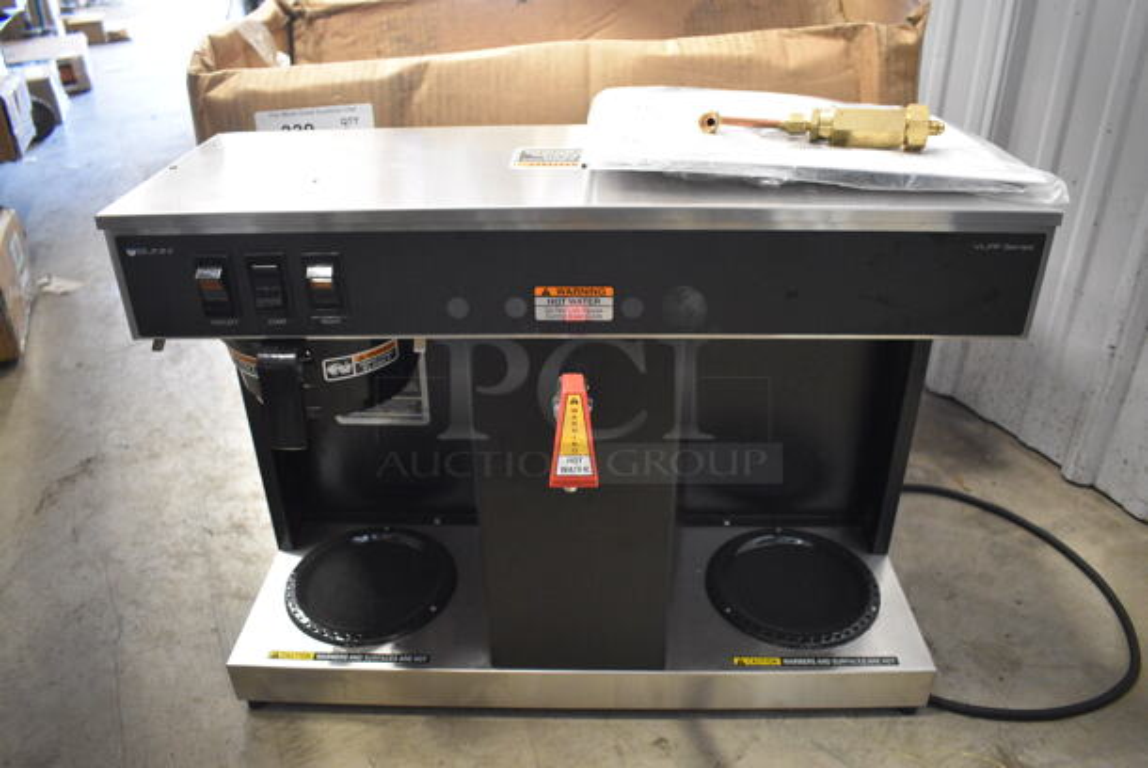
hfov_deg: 67.3
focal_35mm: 27
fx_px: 862
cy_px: 384
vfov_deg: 48.0
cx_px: 574
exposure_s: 1/30
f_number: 3.5
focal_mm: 18
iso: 2800
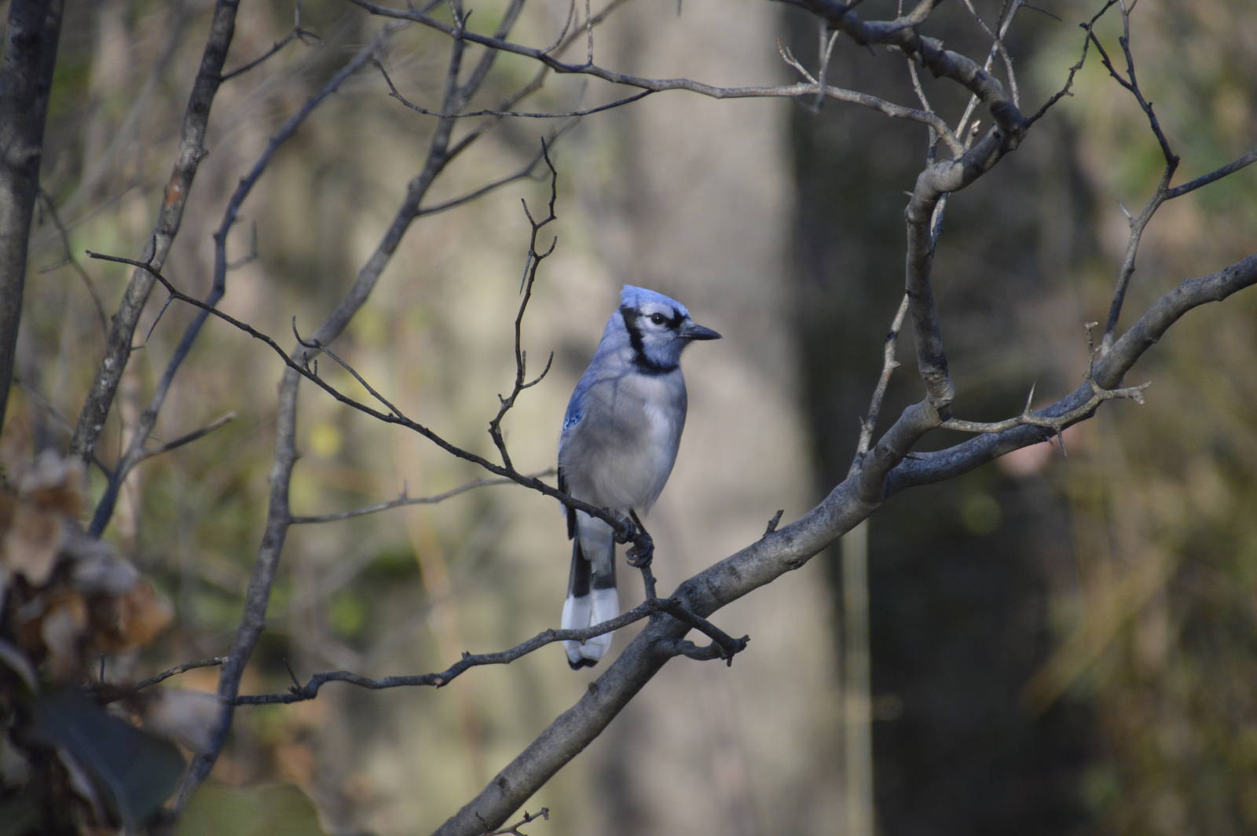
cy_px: 418
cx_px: 628
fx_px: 15699
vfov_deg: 3.0
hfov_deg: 4.6
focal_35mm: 450
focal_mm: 300
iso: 720
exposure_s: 1/500
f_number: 6.3
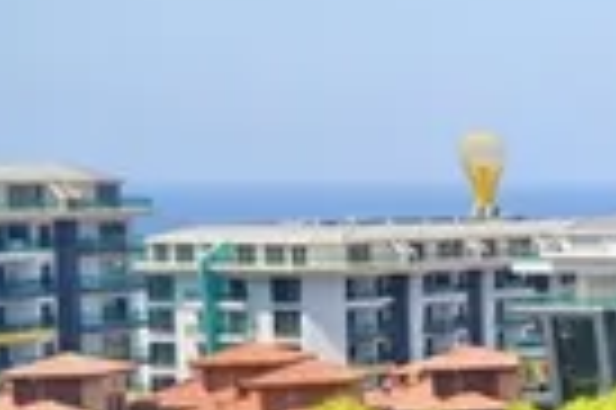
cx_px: 1875
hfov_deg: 11.3
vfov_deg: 14.7
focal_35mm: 93
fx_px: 1589
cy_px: 194
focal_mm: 10
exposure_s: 1/250
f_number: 8
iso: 100
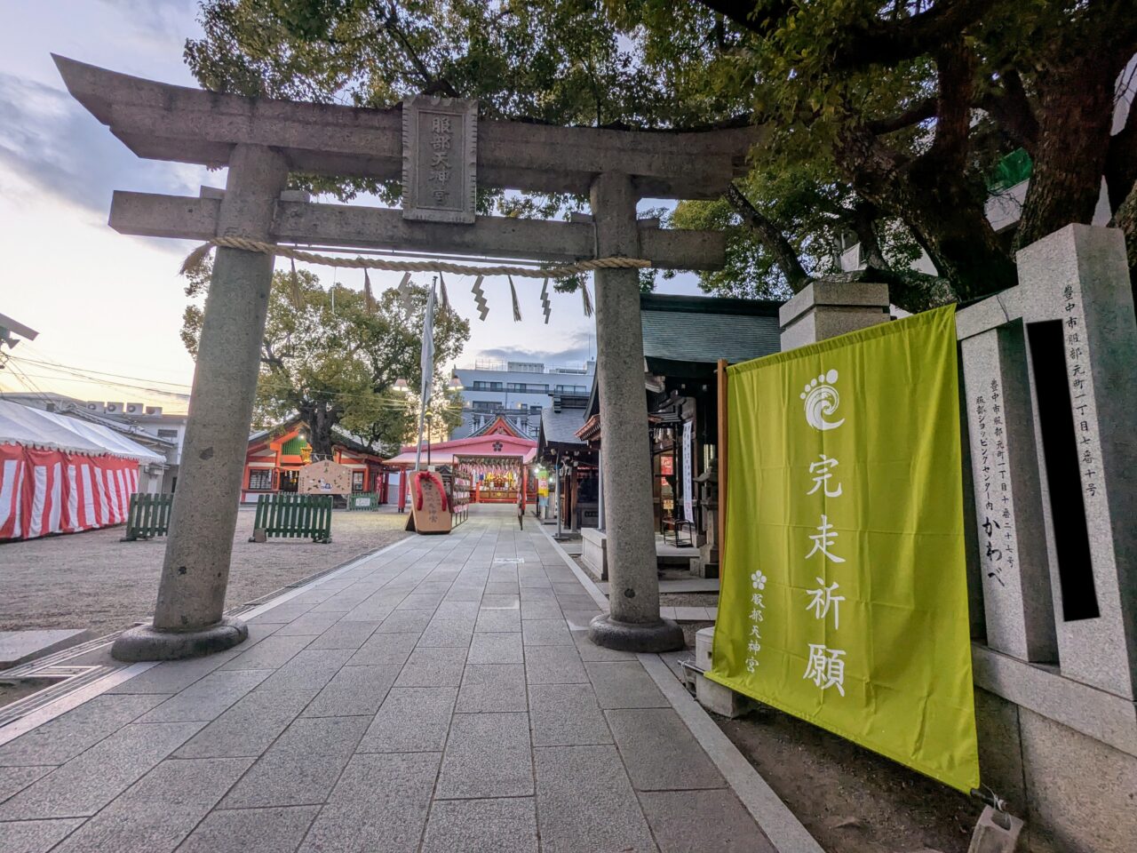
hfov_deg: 94.5
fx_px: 526
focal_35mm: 16
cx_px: 568
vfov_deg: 78.1
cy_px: 426
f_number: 2.2
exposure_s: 1/30
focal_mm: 2.35
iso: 48
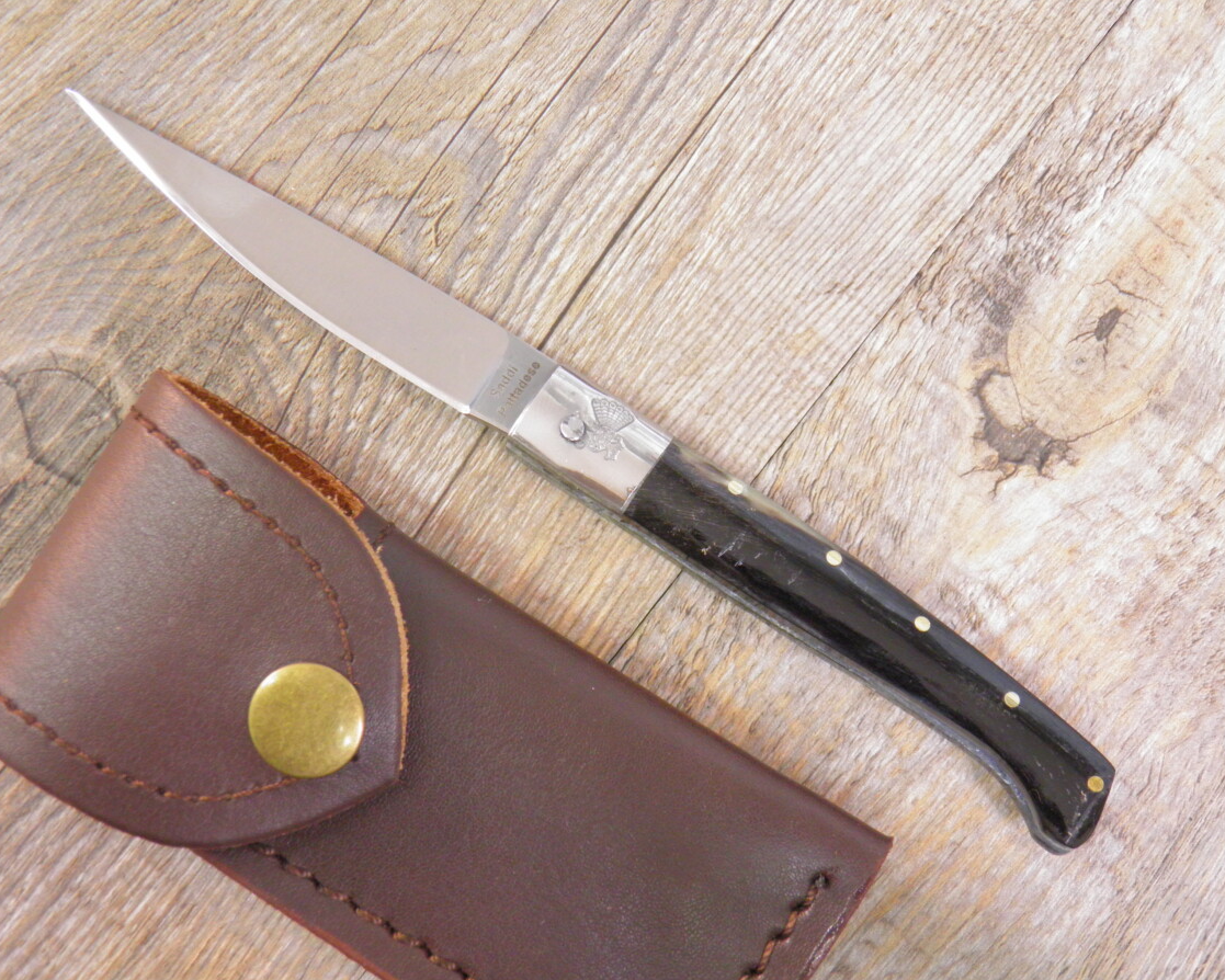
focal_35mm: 65
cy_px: 492
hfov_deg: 29.1
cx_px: 629
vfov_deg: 23.5
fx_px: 2357
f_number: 3.8
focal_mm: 11.2
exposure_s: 1/4
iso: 200
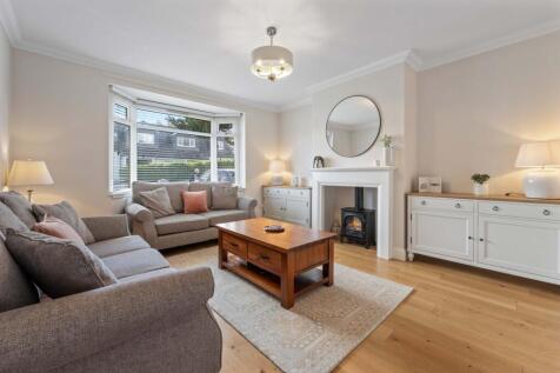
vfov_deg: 81.2
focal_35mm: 14
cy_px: 186
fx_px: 218
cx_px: 280
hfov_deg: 104.3
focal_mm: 14
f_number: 8
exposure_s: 1/13
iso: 640
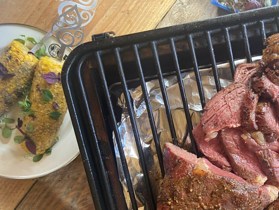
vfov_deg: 33.8
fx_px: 339
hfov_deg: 42.8
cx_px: 221
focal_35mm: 42
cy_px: 150
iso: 125
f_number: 1.8
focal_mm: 4.25
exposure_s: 1/50
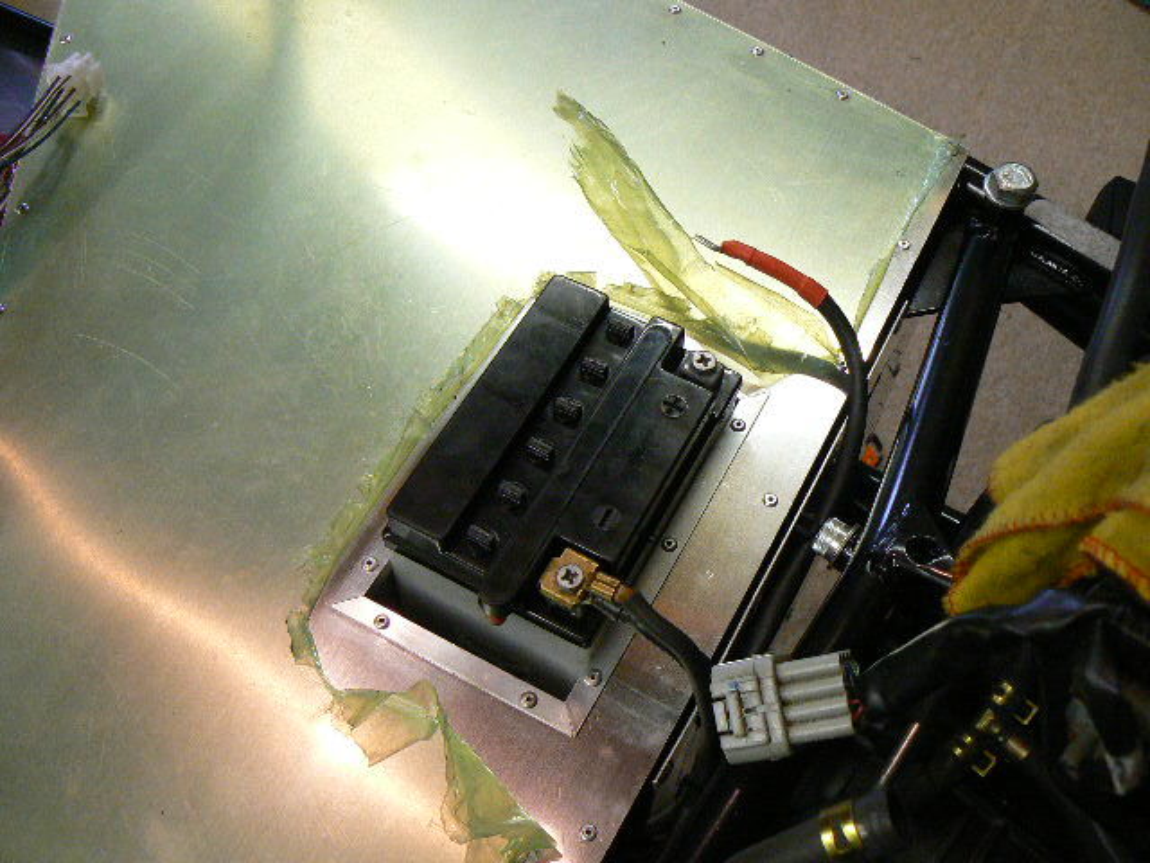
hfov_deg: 51.4
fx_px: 1196
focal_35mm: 36
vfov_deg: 39.7
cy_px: 432
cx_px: 575
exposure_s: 1/20
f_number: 2.8
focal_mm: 6
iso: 200
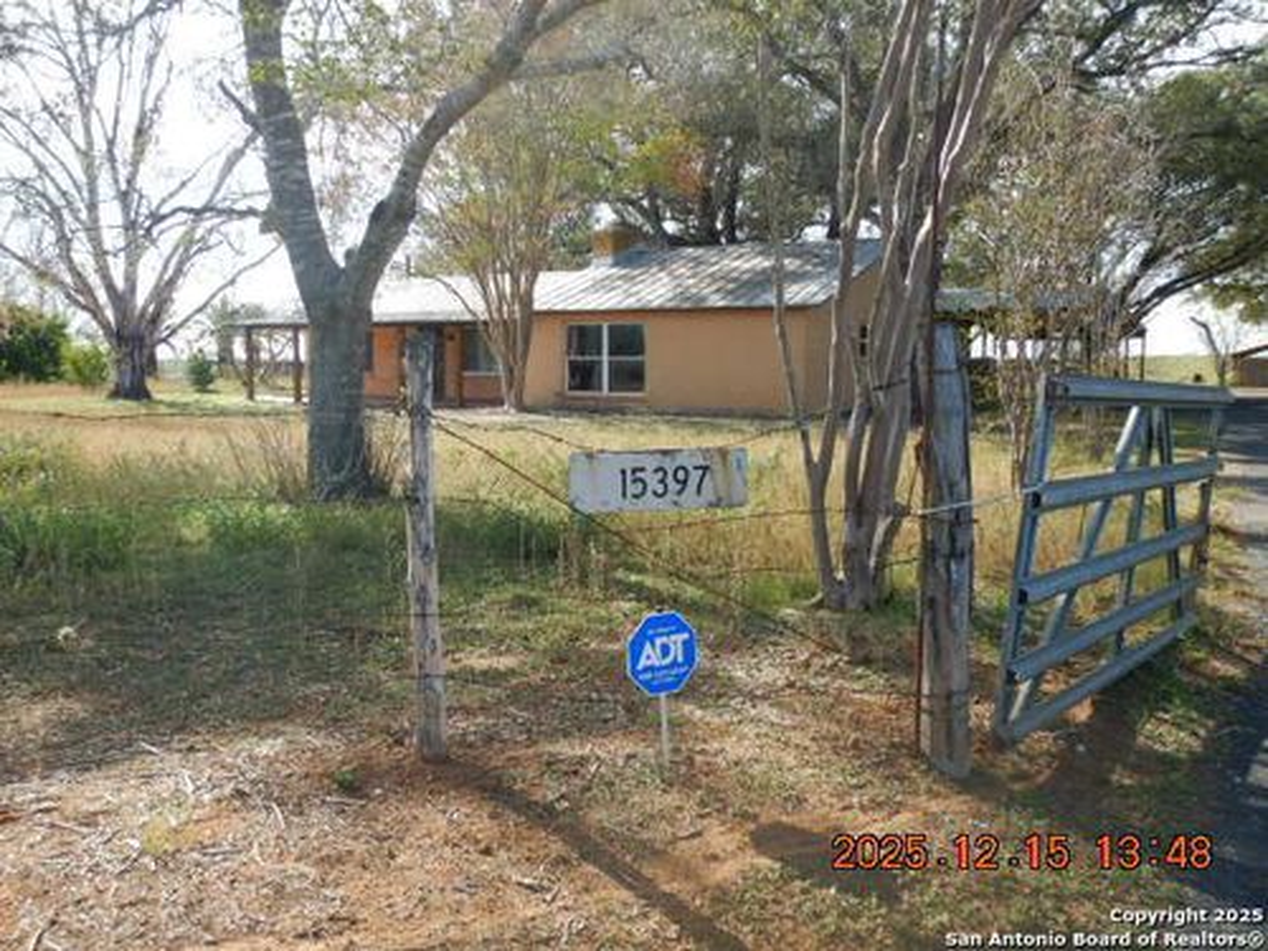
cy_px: 476
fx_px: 1136
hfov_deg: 58.4
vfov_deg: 45.4
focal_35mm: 31
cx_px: 634
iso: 125
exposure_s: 1/250
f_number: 4.2
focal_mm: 5.6
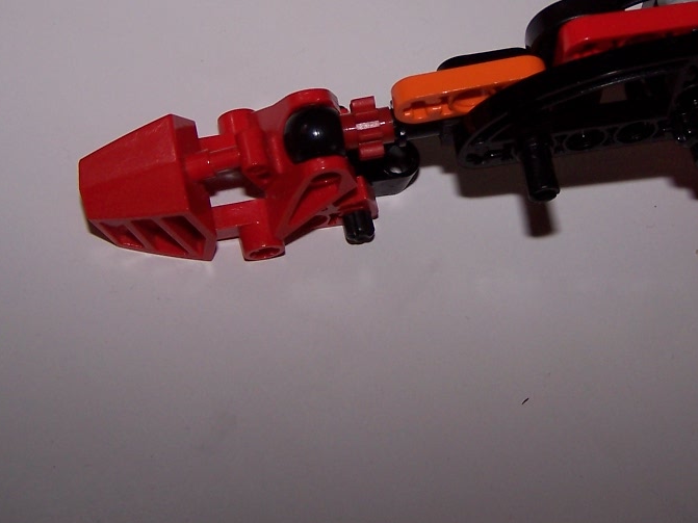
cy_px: 119
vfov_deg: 21.4
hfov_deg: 28.4
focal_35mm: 68
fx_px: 1371
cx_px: 450
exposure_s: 1/60
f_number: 2.8
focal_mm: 6.3
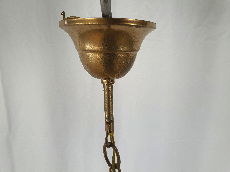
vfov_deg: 53.1
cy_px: 86
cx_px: 115
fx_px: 173
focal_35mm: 26
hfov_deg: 67.3
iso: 200
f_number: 2.4
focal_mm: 4.3
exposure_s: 1/100
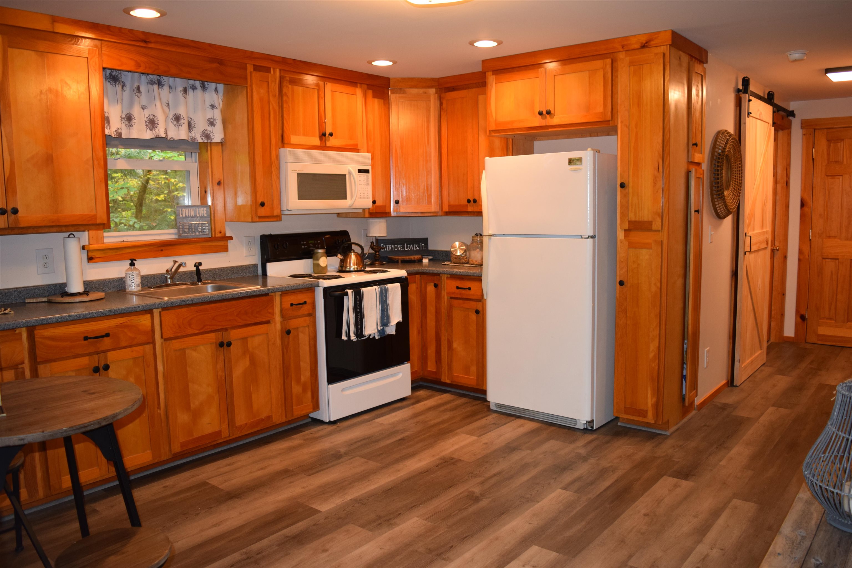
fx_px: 639
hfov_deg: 67.4
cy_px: 284
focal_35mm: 27
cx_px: 426
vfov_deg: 47.9
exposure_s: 1/80
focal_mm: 18
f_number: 4.5
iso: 800
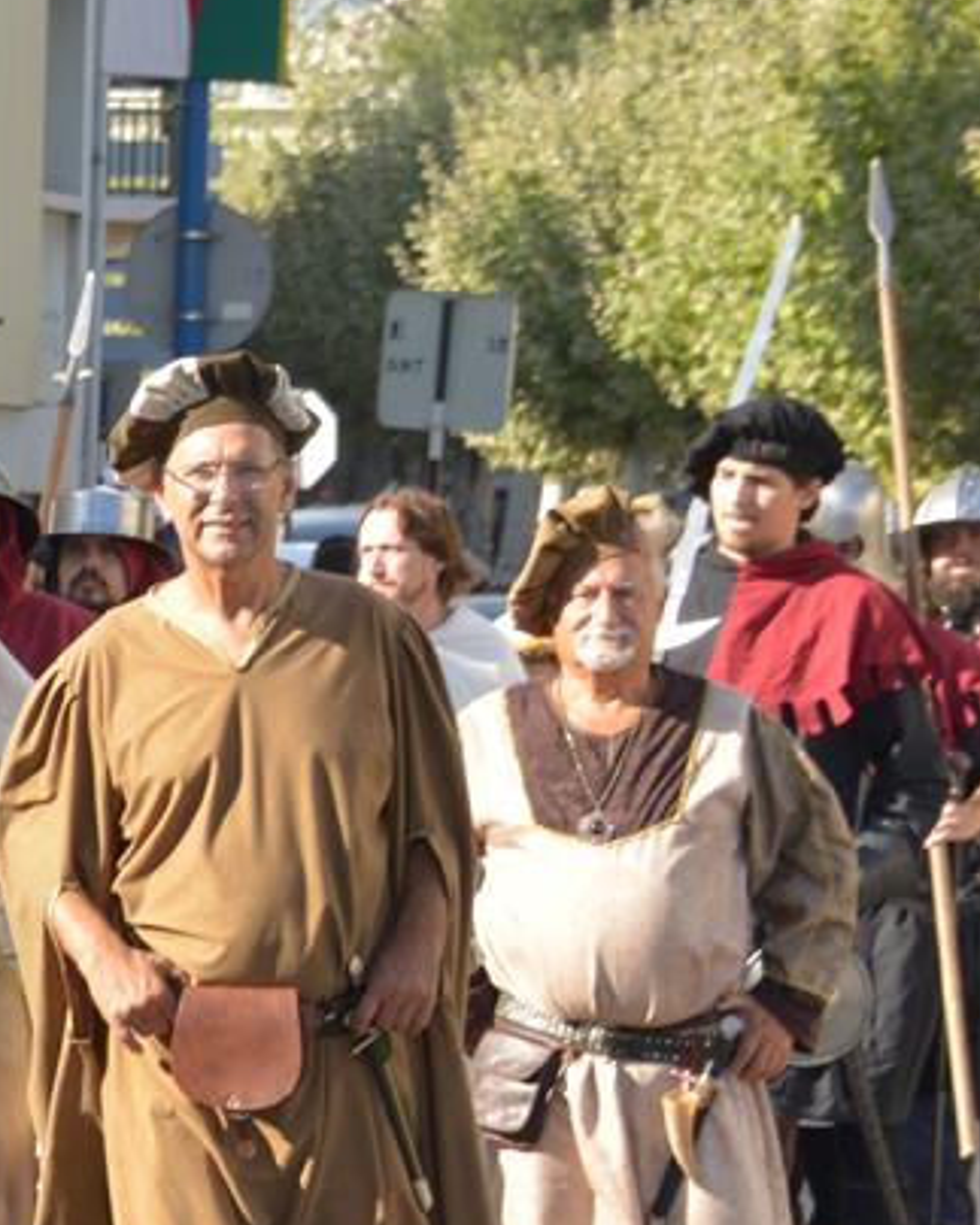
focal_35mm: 339
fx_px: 12295
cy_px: 861
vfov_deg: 5.7
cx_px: -689
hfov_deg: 4.5
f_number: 8
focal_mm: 90
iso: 250
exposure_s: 1/125
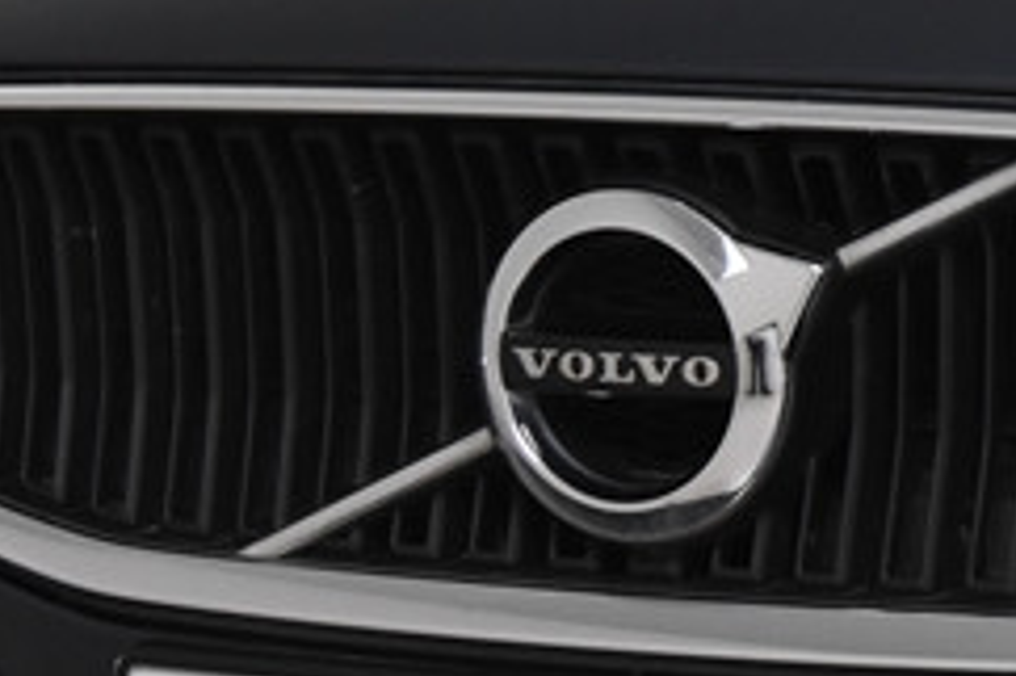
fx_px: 6092
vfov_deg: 6.3
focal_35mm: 216
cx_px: 1528
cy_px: 246
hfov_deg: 9.3
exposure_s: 1/100
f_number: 5
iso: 1600
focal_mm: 34
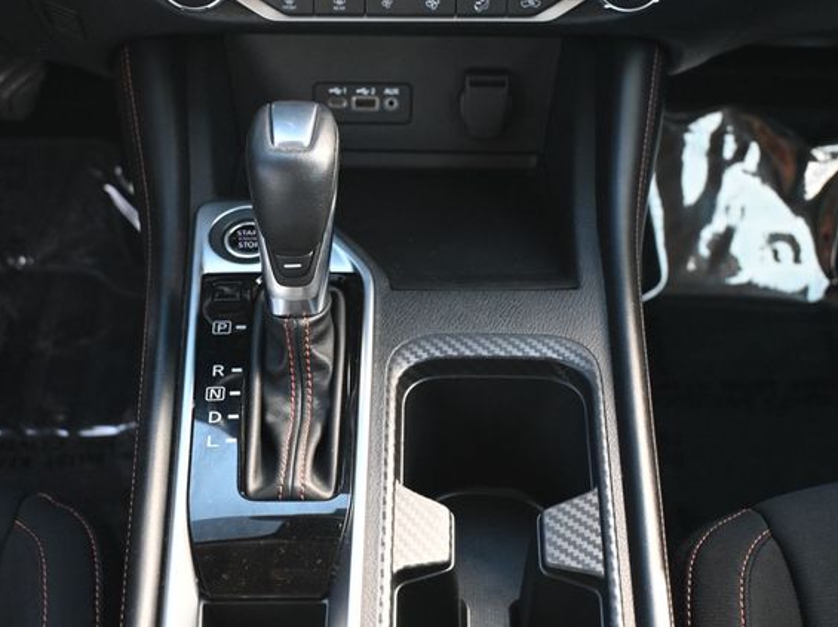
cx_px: 393
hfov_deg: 32.7
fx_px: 1427
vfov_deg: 24.8
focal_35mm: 59
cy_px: 311
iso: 1800
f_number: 5.3
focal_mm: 36
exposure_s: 1/125
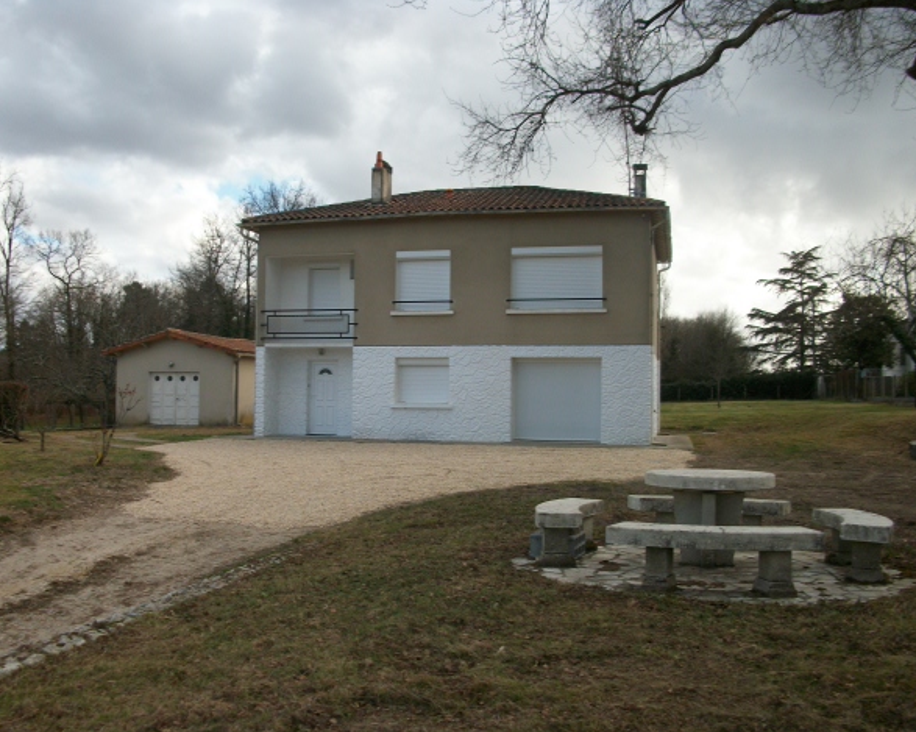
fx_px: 894
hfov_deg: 54.2
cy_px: 373
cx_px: 437
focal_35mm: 33
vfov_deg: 44.5
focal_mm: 5.7
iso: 80
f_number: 8.8
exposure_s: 1/87.3
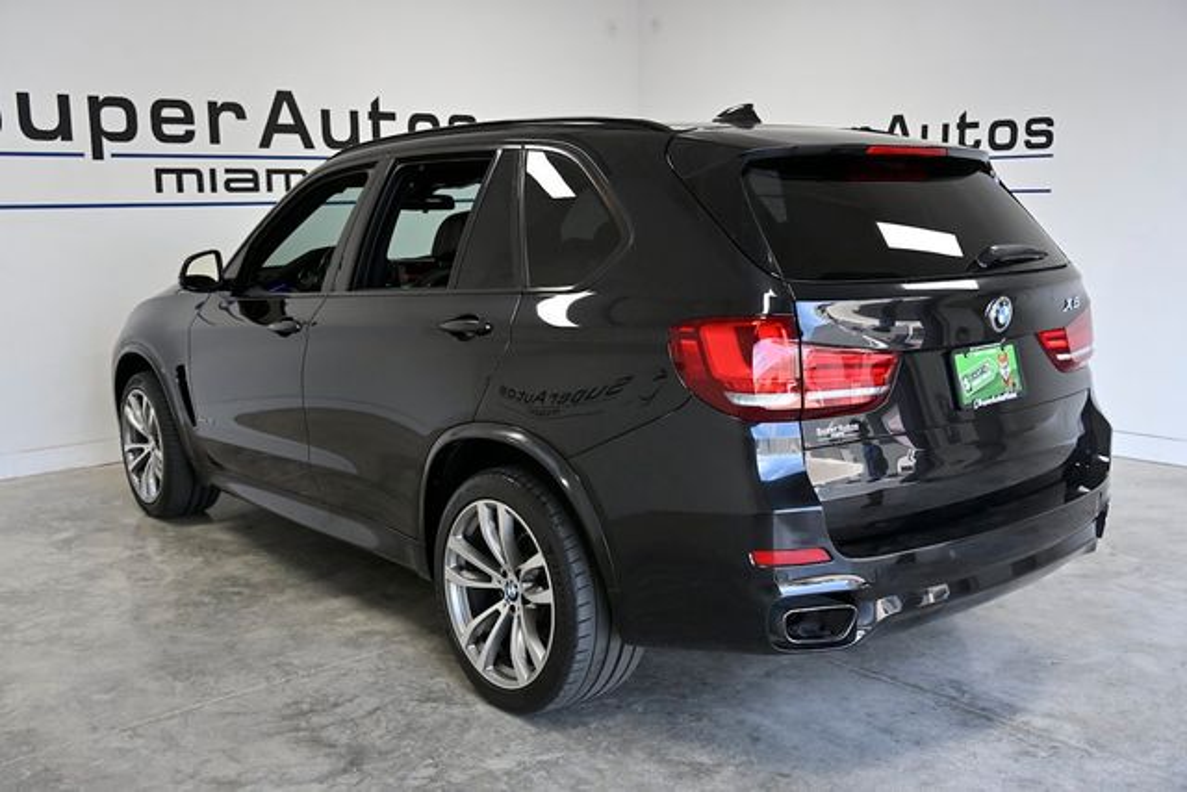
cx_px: 594
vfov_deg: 37.9
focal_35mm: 35
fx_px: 1154
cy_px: 396
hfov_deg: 54.4
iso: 2000
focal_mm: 35
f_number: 5
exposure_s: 1/1000
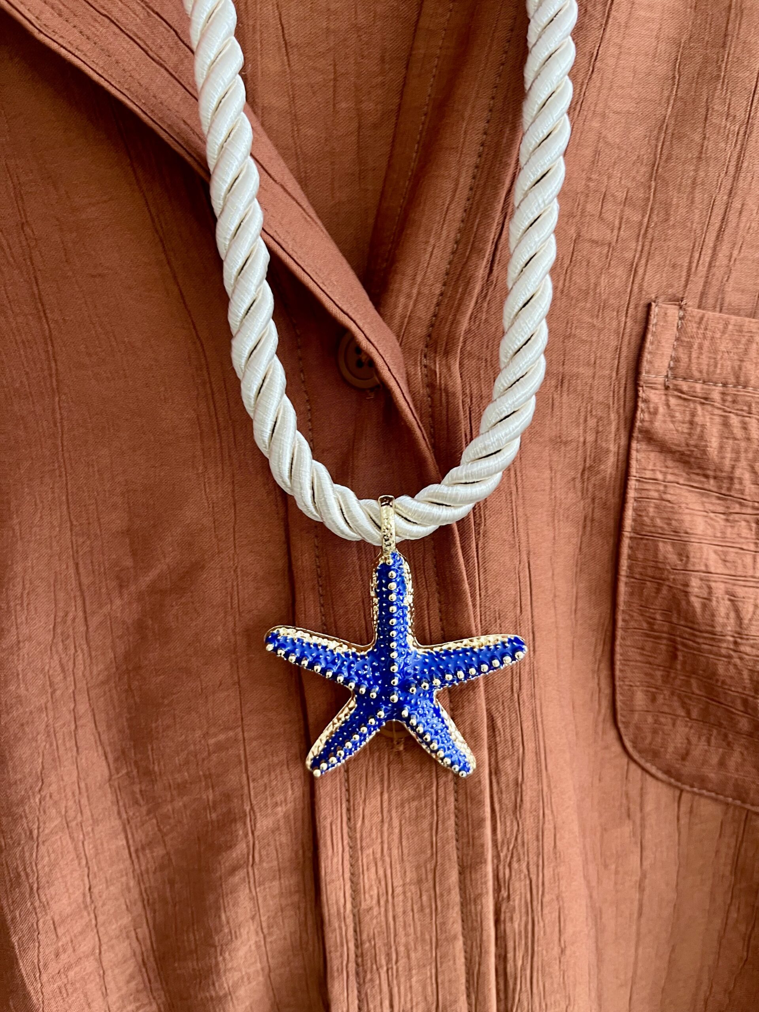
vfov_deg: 67.3
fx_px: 760
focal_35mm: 26
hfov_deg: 53.1
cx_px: 380
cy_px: 506
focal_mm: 5.1
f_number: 1.6
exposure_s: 1/62
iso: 125
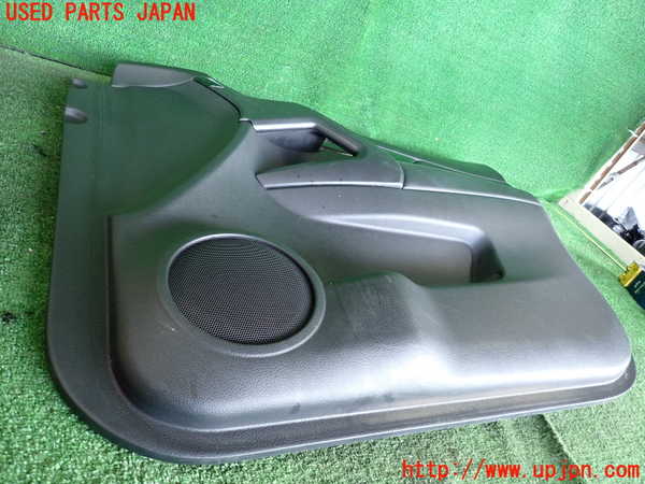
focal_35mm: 25
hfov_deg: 69.4
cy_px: 242
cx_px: 322
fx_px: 466
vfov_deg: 54.9
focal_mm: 4.5
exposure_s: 1/125
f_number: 2
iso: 400
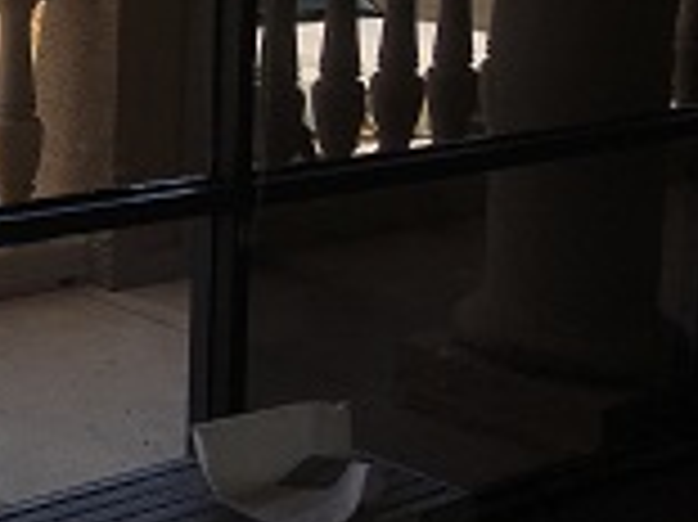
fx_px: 1733
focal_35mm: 86
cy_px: -38
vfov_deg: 16.7
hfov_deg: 20.5
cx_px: -248
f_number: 2.2
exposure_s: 1/553
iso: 25
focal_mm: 4.15
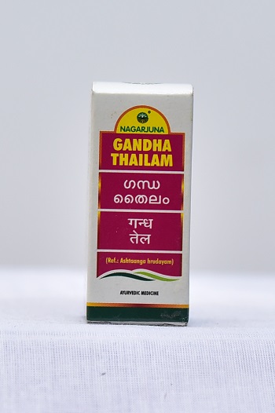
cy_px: 206
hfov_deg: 16.6
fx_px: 941
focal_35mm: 82
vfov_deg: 24.8
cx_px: 138
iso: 1250
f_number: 4
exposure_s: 1/125
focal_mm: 82
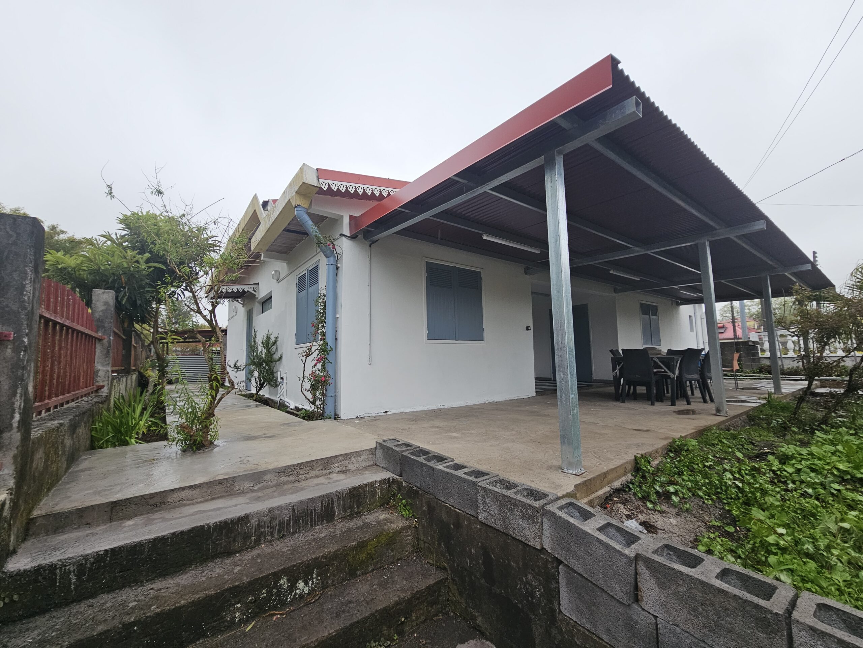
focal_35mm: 13
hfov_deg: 106.2
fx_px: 324
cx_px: 432
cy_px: 324
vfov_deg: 89.9
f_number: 2.2
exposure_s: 1/190
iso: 100
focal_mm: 2.2
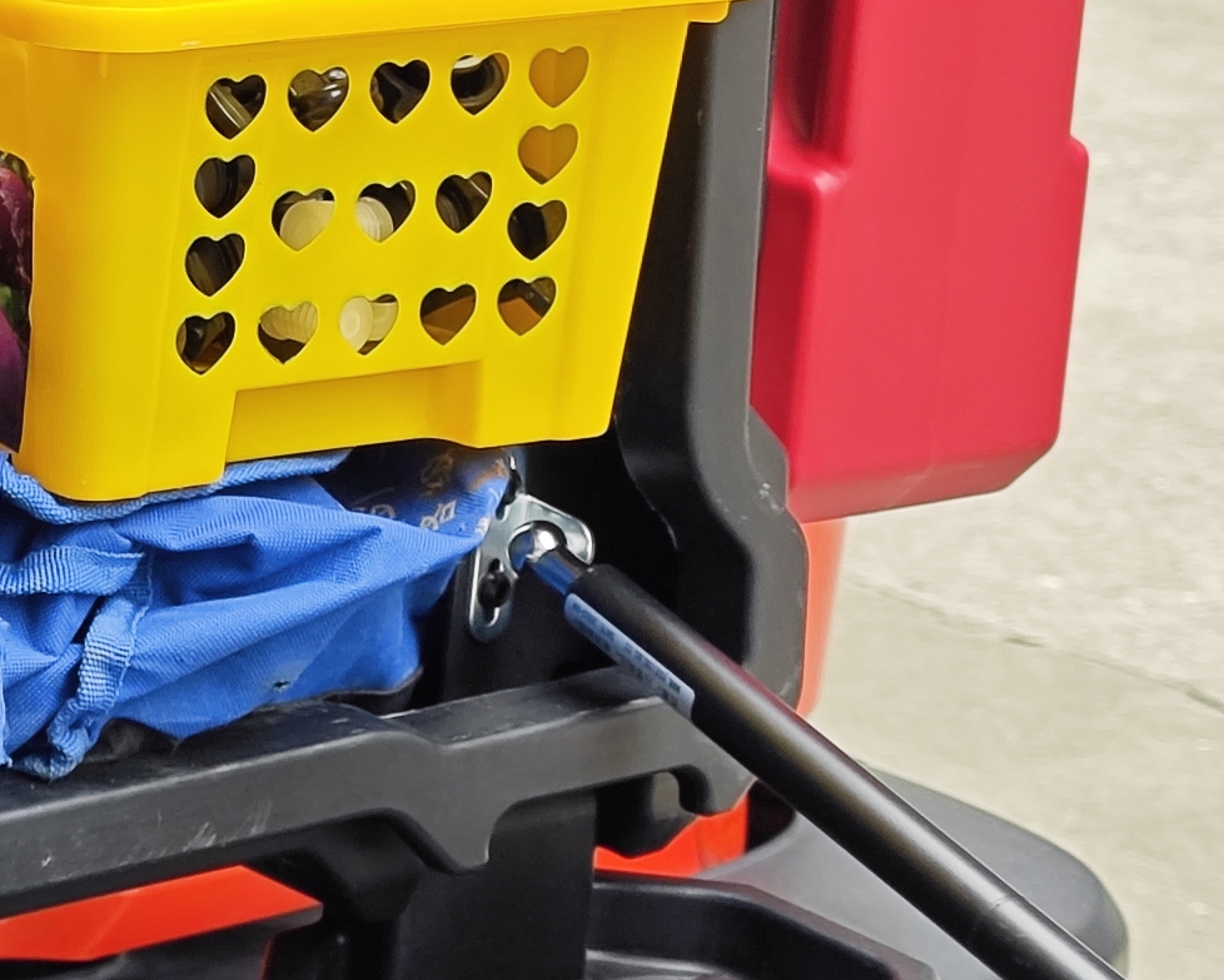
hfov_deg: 10.1
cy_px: 681
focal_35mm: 188
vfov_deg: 8.2
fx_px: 6812
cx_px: -379
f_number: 1.9
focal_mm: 8.7
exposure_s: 1/100
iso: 64
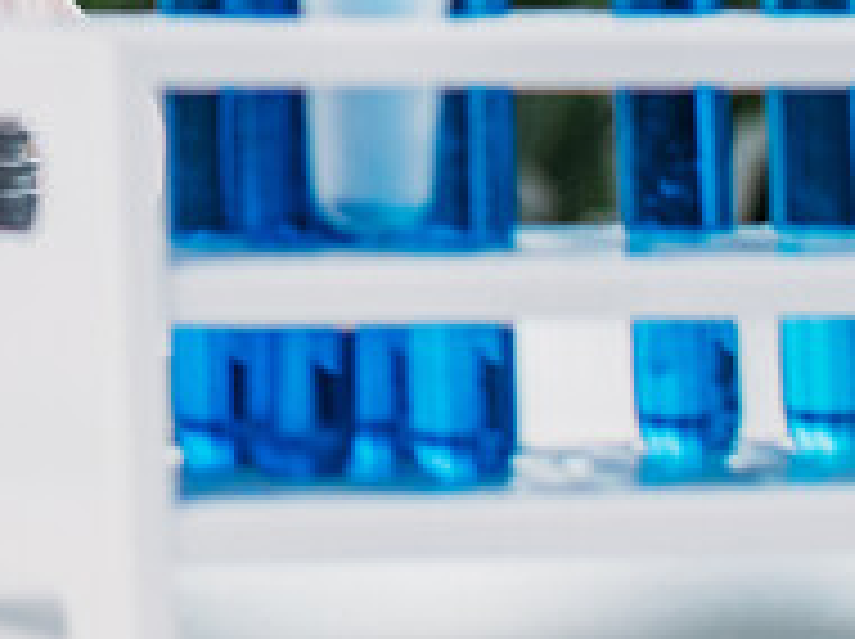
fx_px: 5600
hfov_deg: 8.3
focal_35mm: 227
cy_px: -783
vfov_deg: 6.3
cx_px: -882
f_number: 3.2
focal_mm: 35
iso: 320
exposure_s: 1/200
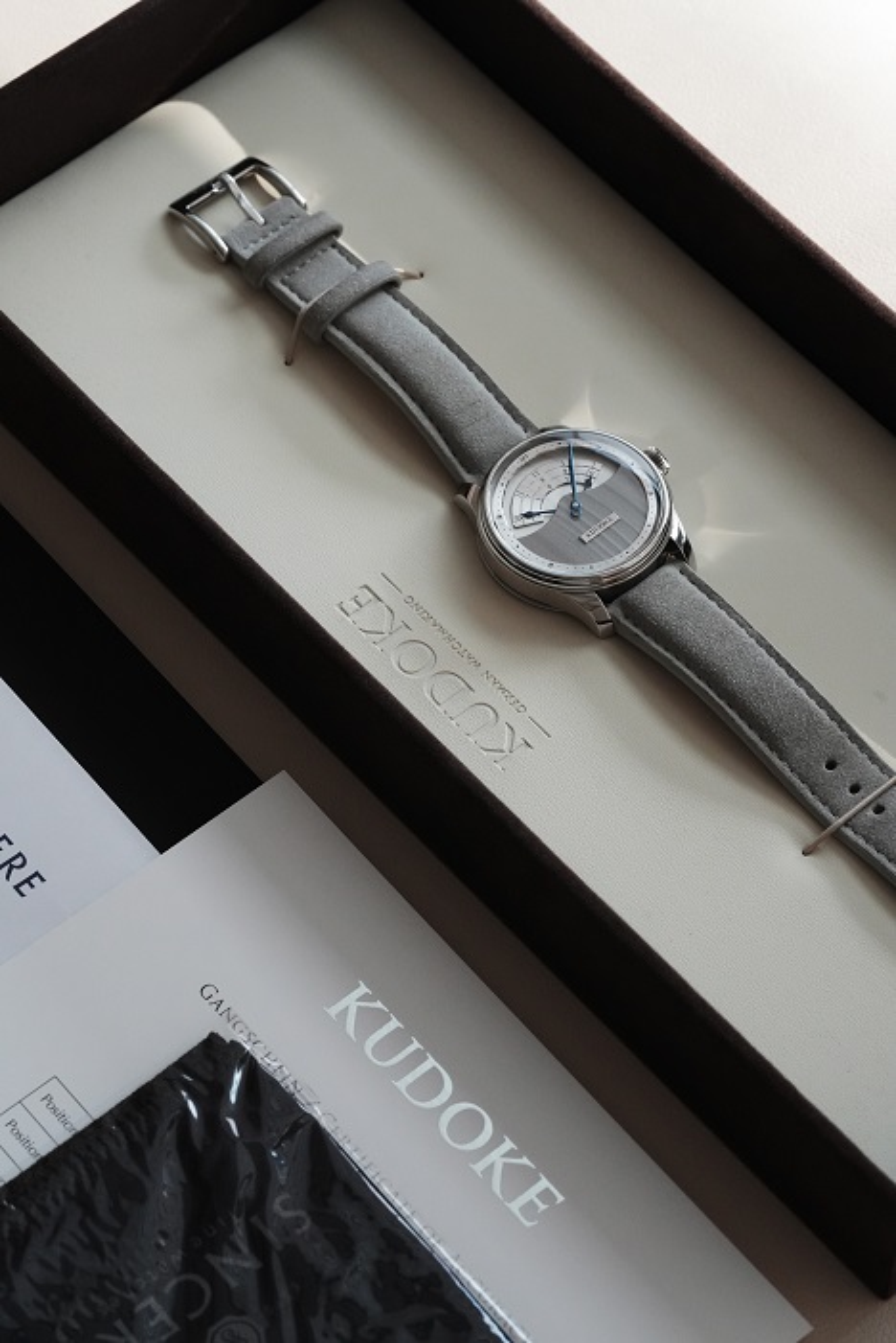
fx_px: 3916
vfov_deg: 19.4
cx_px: 448
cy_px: 672
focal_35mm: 105
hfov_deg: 13.1
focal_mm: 105
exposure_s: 1/250
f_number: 11
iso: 5000
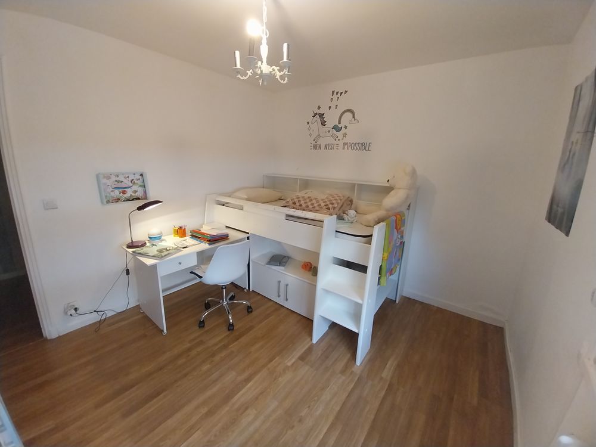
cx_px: 298
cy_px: 224
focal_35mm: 13
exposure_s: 1/33.4
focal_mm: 1.13
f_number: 2.2
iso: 250
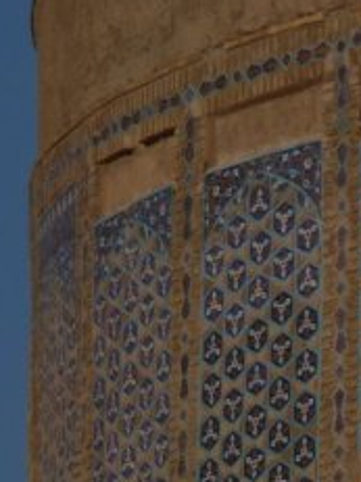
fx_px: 9005
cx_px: 513
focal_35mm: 647
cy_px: 317
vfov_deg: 3.1
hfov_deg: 2.3
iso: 125
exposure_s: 1/1000
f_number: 5.6
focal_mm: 44.5
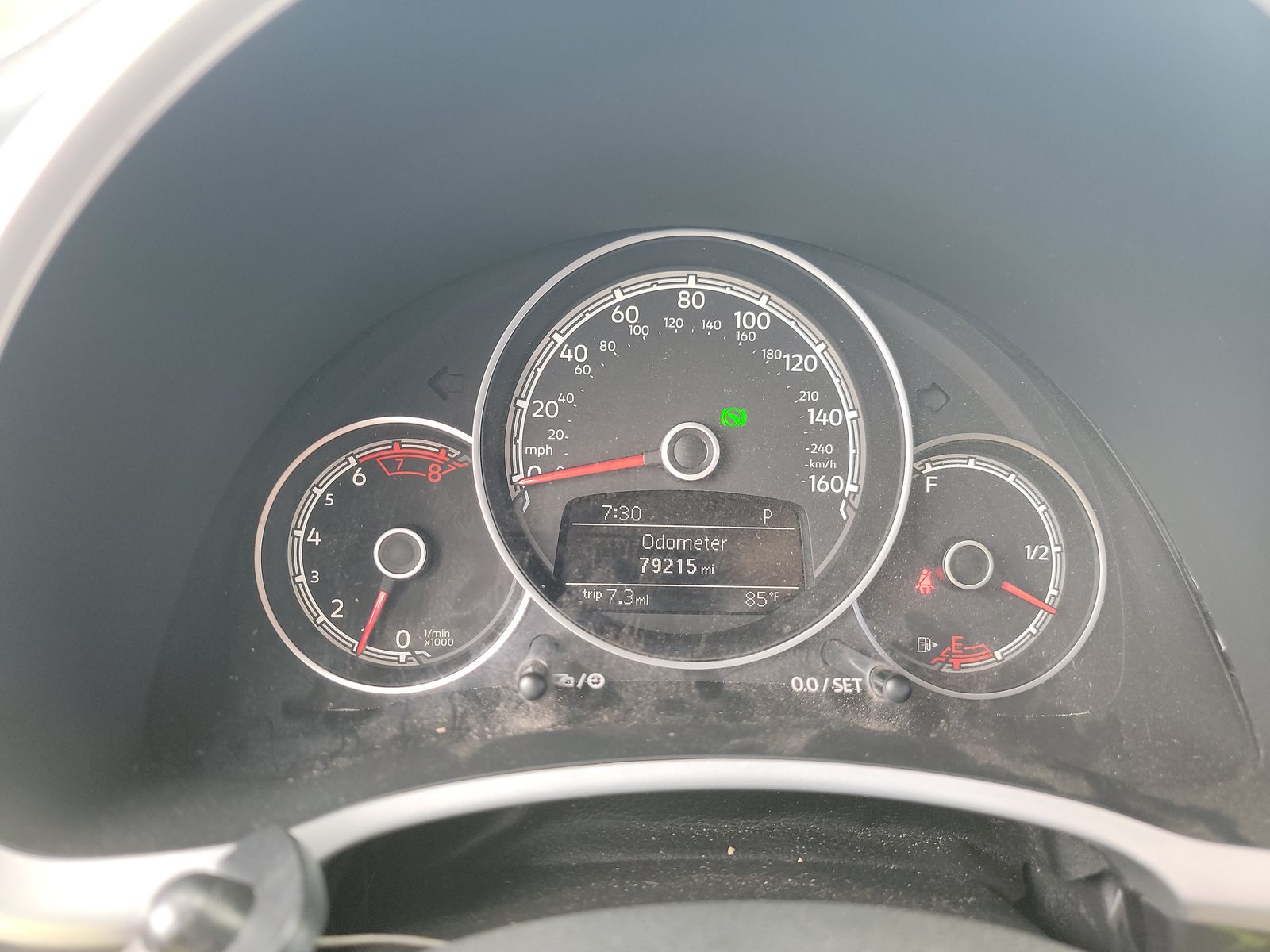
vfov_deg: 56.8
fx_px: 881
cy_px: 476
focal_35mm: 24
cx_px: 635
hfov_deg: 71.6
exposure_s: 1/59
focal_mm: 6.7
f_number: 1.8
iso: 264
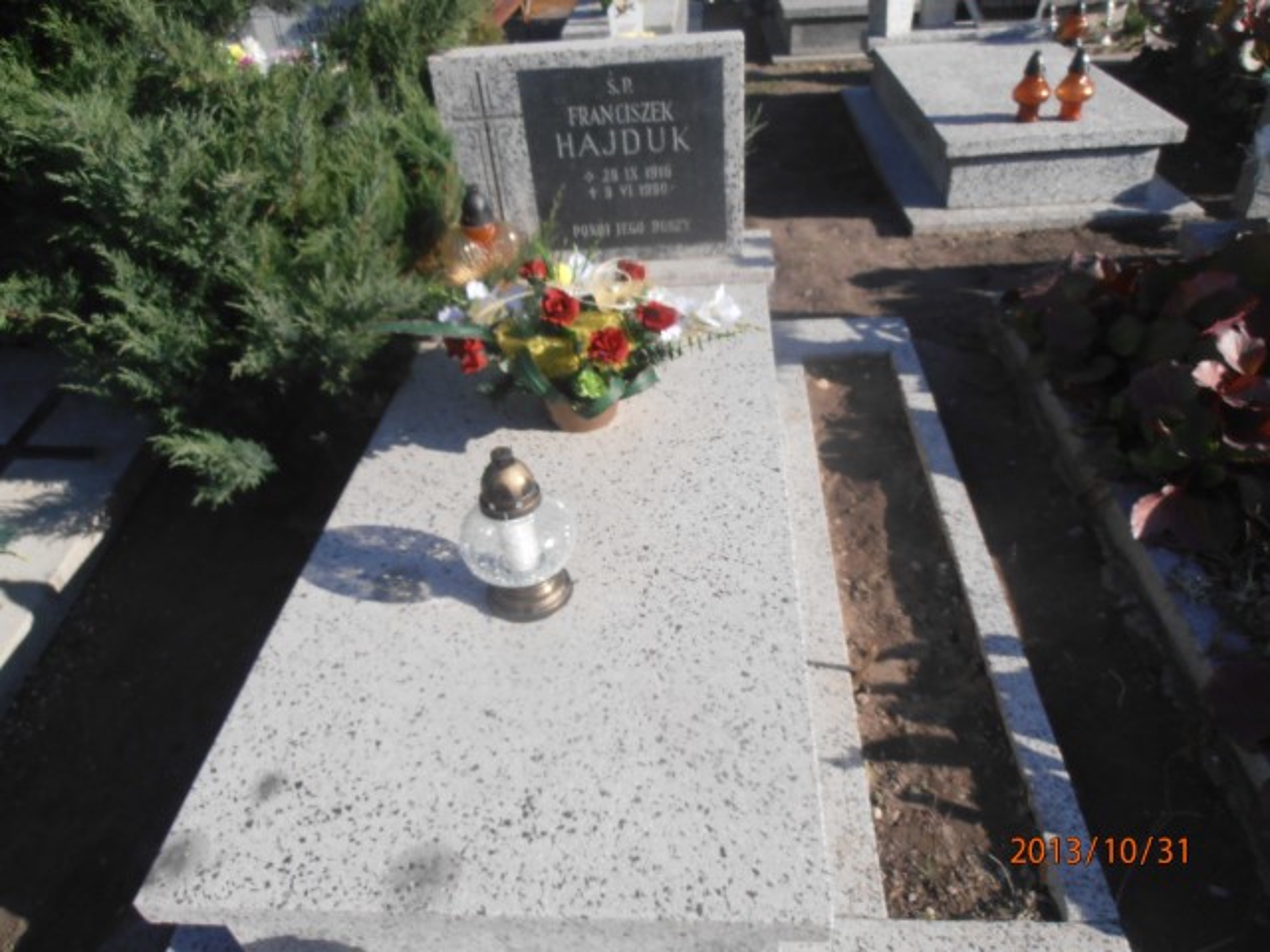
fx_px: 881
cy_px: 476
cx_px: 635
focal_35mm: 24
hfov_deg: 71.6
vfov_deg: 56.8
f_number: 3
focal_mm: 4.2
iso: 80
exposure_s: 1/800
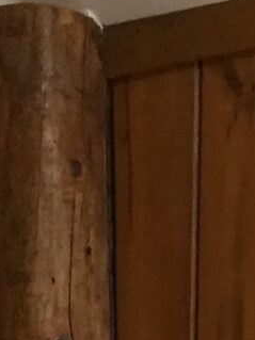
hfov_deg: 8.0
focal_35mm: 186
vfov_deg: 9.0
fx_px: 1828
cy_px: 956
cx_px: 100
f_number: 2.2
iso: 160
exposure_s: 1/30
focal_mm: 4.15
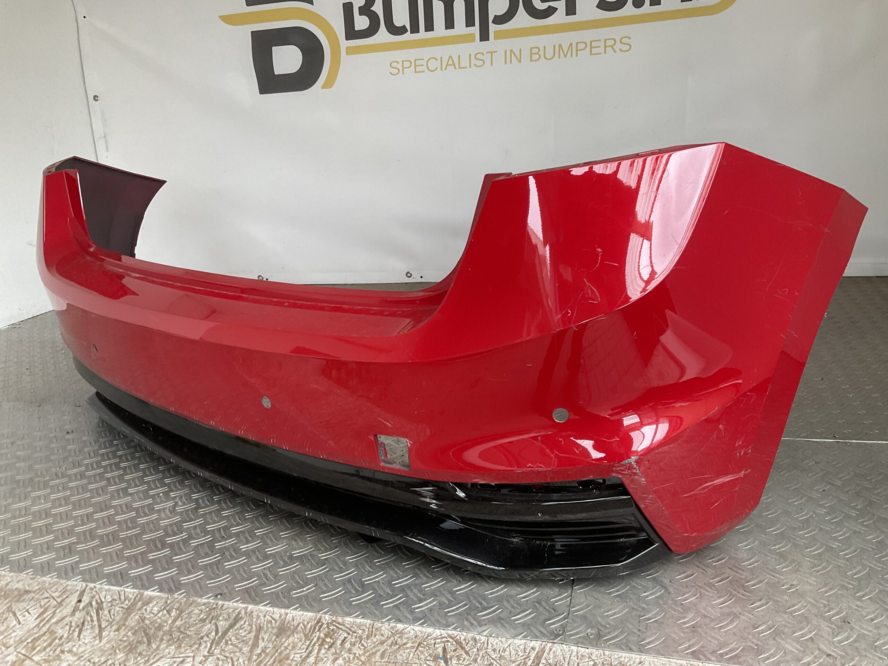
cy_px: 333
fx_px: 744
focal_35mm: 29
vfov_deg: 48.2
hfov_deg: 61.7
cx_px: 444
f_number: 1.8
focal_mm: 3
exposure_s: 1/120
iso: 64
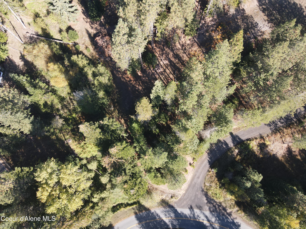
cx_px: 153
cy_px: 114
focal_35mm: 24
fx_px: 212
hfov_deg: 71.6
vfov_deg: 56.8
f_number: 2.8
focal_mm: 4.5
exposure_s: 1/160
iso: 100
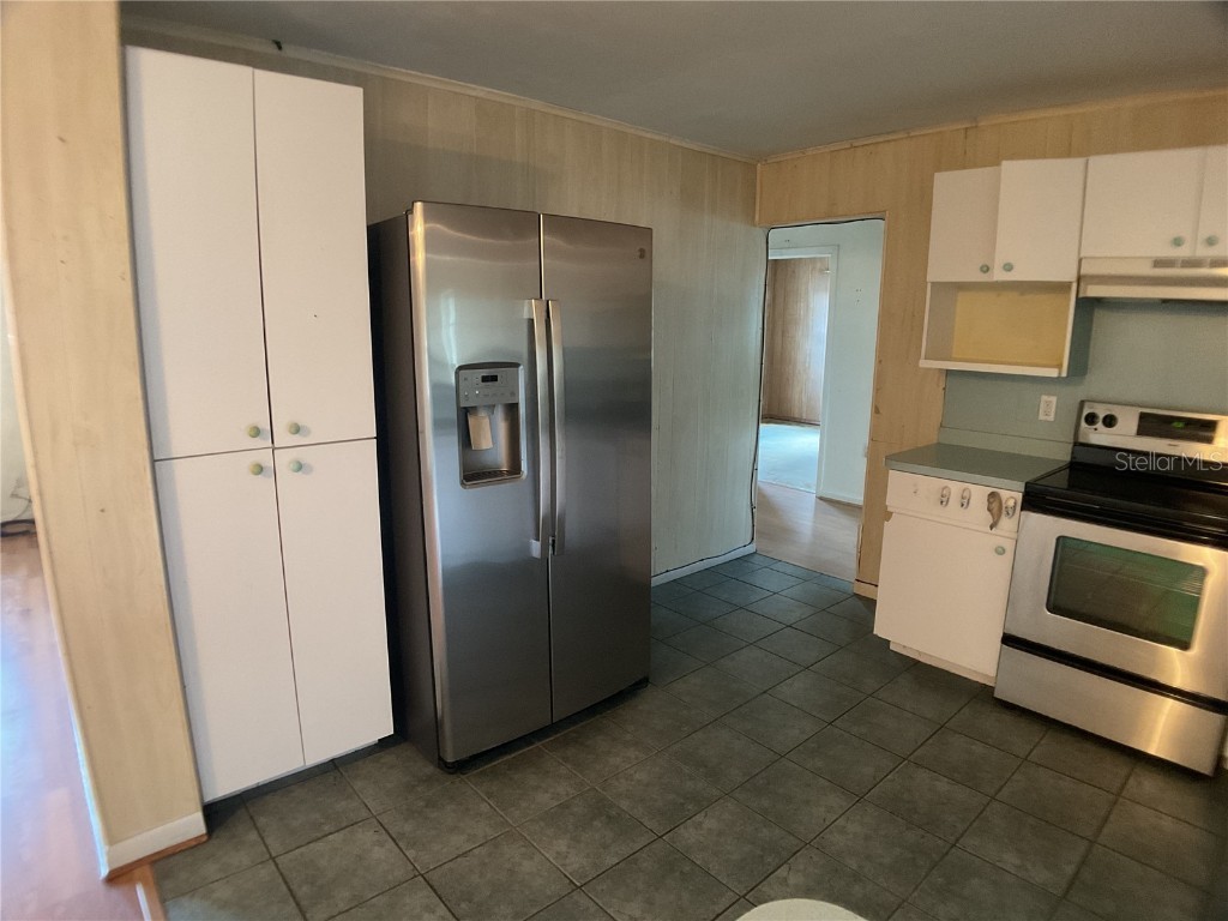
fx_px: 1029
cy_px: 460
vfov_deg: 48.2
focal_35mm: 29
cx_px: 614
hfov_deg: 61.7
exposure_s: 1/40
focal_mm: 3
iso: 320
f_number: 1.8
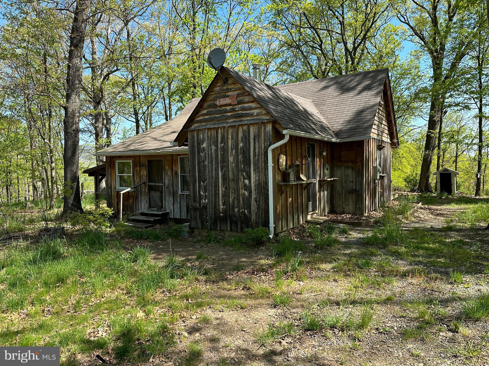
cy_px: 183
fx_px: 339
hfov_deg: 71.6
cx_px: 244
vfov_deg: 56.8
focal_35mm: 24
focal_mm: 6.86
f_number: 1.78
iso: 80
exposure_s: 1/1119
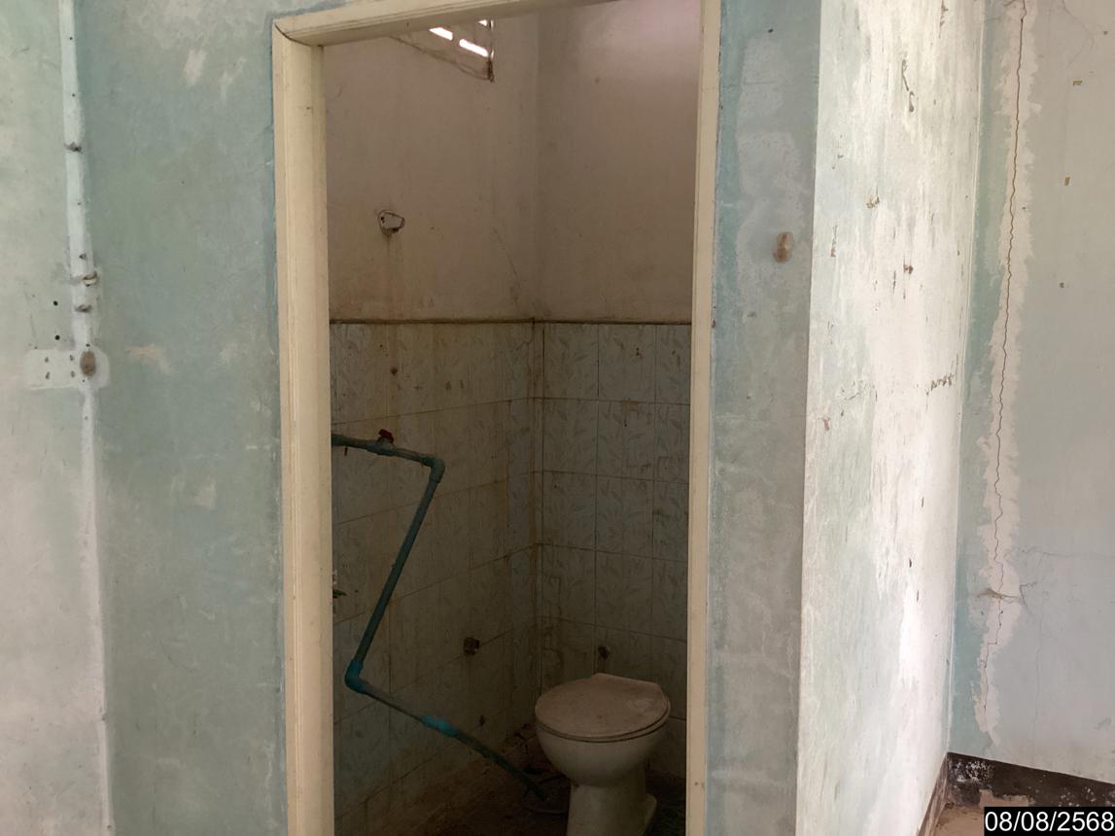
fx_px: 998
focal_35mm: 31
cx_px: 558
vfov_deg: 45.4
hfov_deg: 58.4
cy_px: 418
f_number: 2.4
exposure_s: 1/40
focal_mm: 3.3
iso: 250
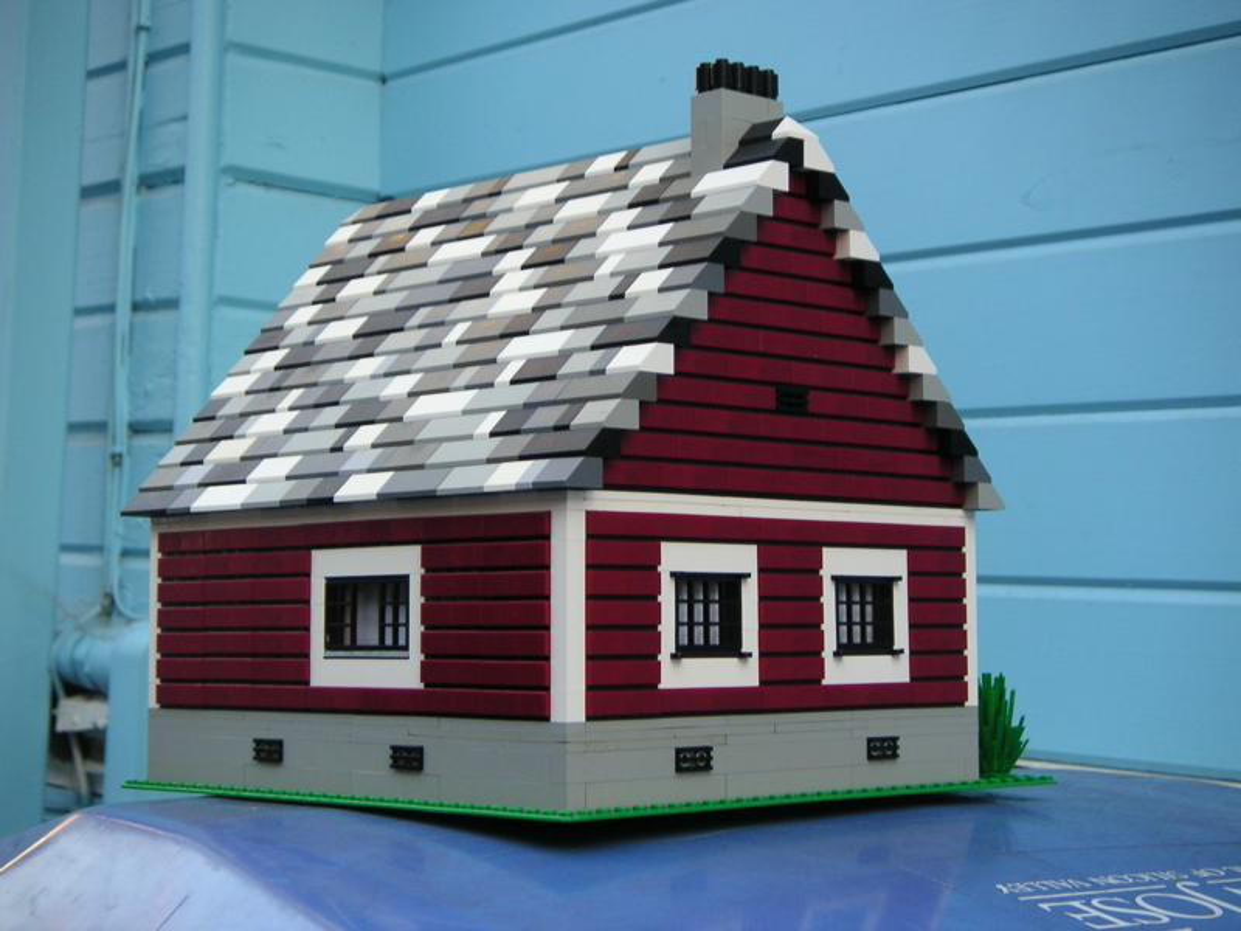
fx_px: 2259
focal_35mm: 63
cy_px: 466
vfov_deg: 23.3
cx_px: 620
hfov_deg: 30.7
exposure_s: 1/60
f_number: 3.1
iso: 80
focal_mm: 9.8
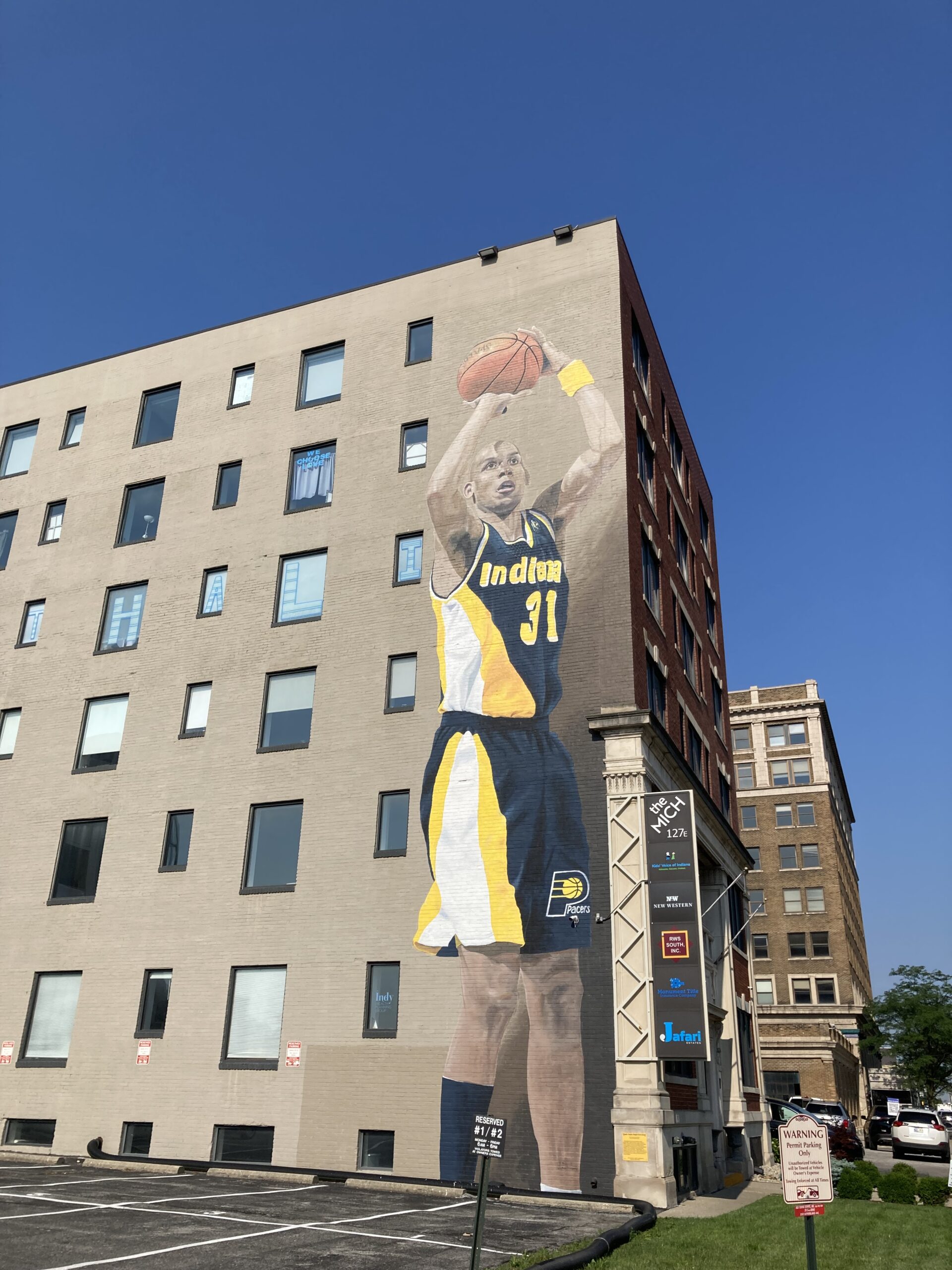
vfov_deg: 63.4
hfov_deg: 49.7
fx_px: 1027
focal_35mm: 28
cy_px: 635
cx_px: 476
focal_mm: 3.99
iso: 20
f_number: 1.8
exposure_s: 1/3205
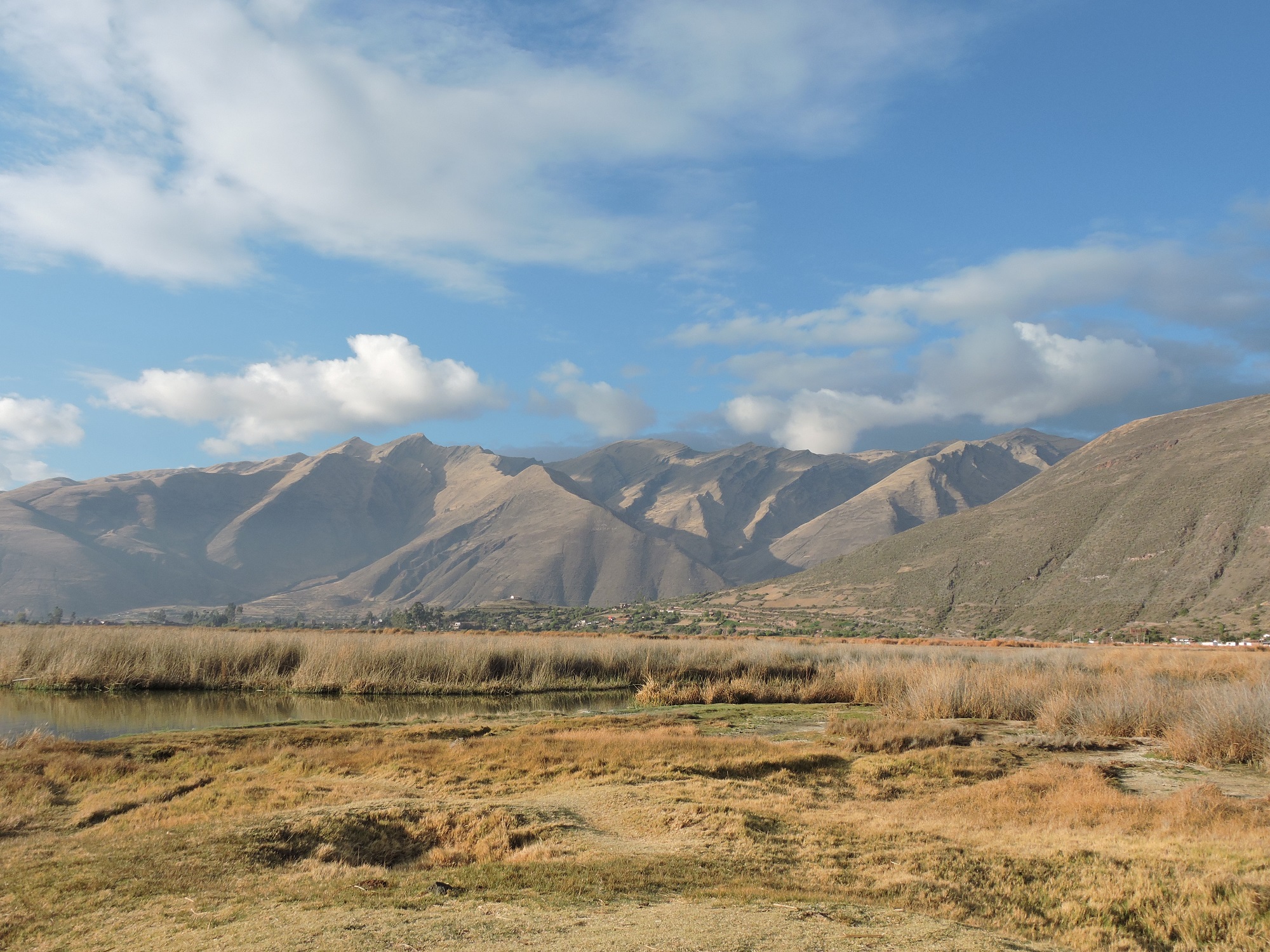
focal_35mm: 30
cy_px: 476
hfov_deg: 60.0
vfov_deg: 46.8
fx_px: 1101
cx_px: 635
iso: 100
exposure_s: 1/800
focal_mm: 5.4
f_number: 3.5
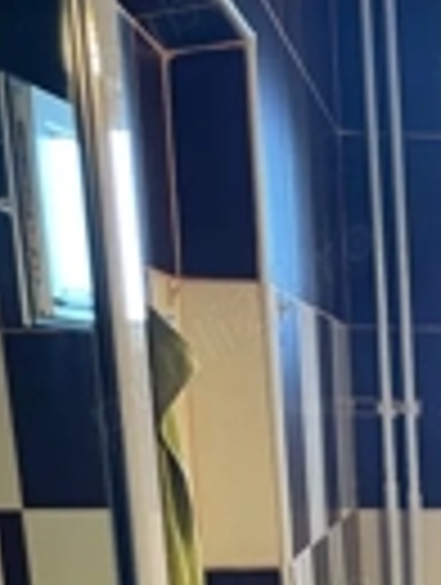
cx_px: 670
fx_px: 1354
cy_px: 734
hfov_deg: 16.7
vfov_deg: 22.2
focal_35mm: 80
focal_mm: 4.2
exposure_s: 1/67
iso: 125
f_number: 1.6
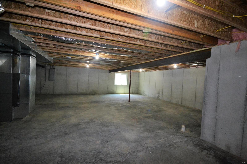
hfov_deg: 92.5
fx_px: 118
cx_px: 124
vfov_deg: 69.6
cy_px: 82
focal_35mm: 17
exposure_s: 1/60
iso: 1800
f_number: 4.2
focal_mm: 11.5
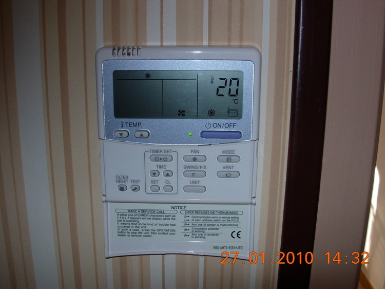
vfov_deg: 37.7
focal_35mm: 38
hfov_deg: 49.0
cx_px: 192
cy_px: 144
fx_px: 423
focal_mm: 7.8
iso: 79
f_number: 4.8
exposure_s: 1/64
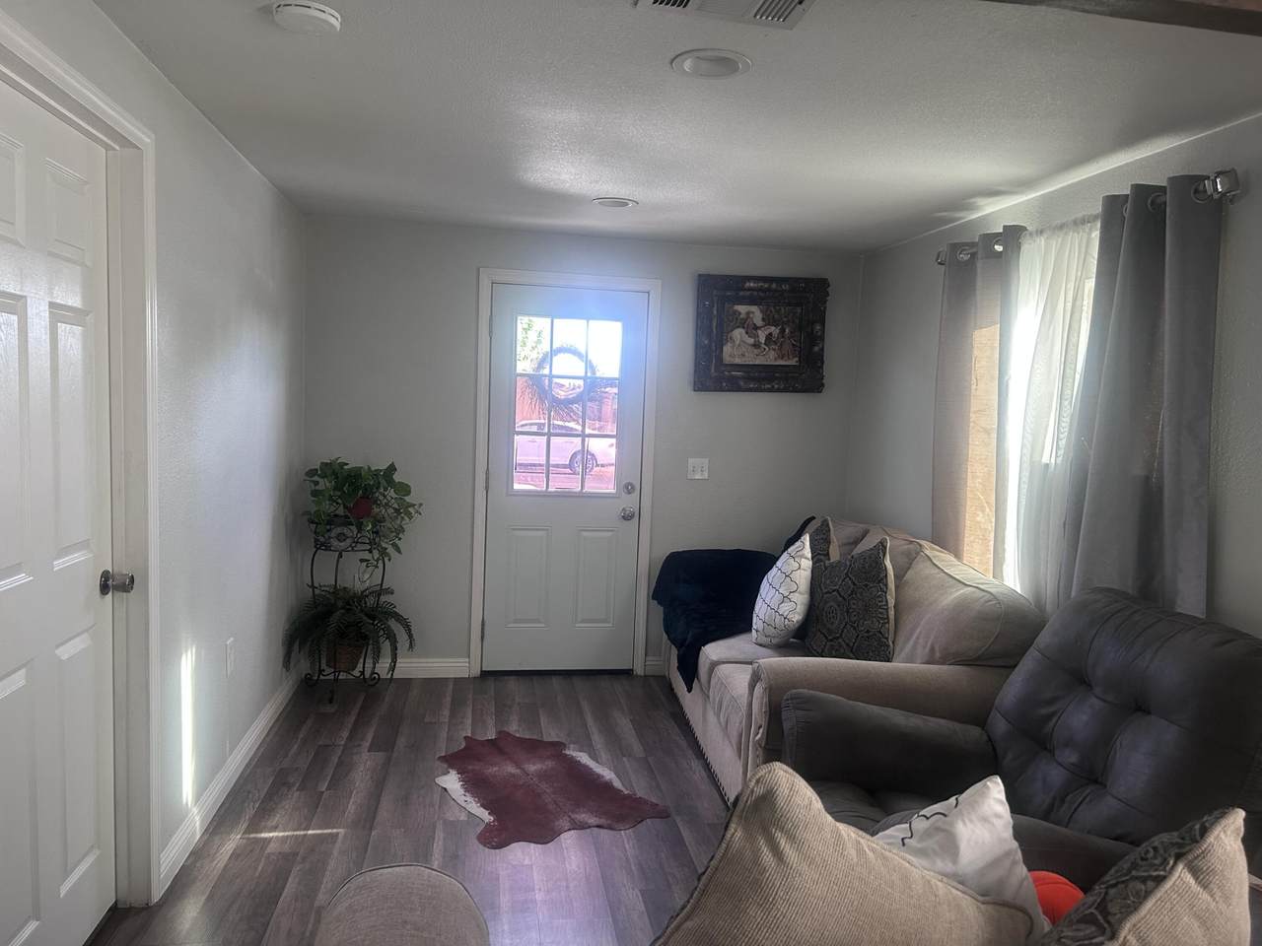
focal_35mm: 26
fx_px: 948
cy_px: 473
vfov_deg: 53.1
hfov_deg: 67.3
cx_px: 631
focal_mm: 5.7
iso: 125
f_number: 1.5
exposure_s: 1/103
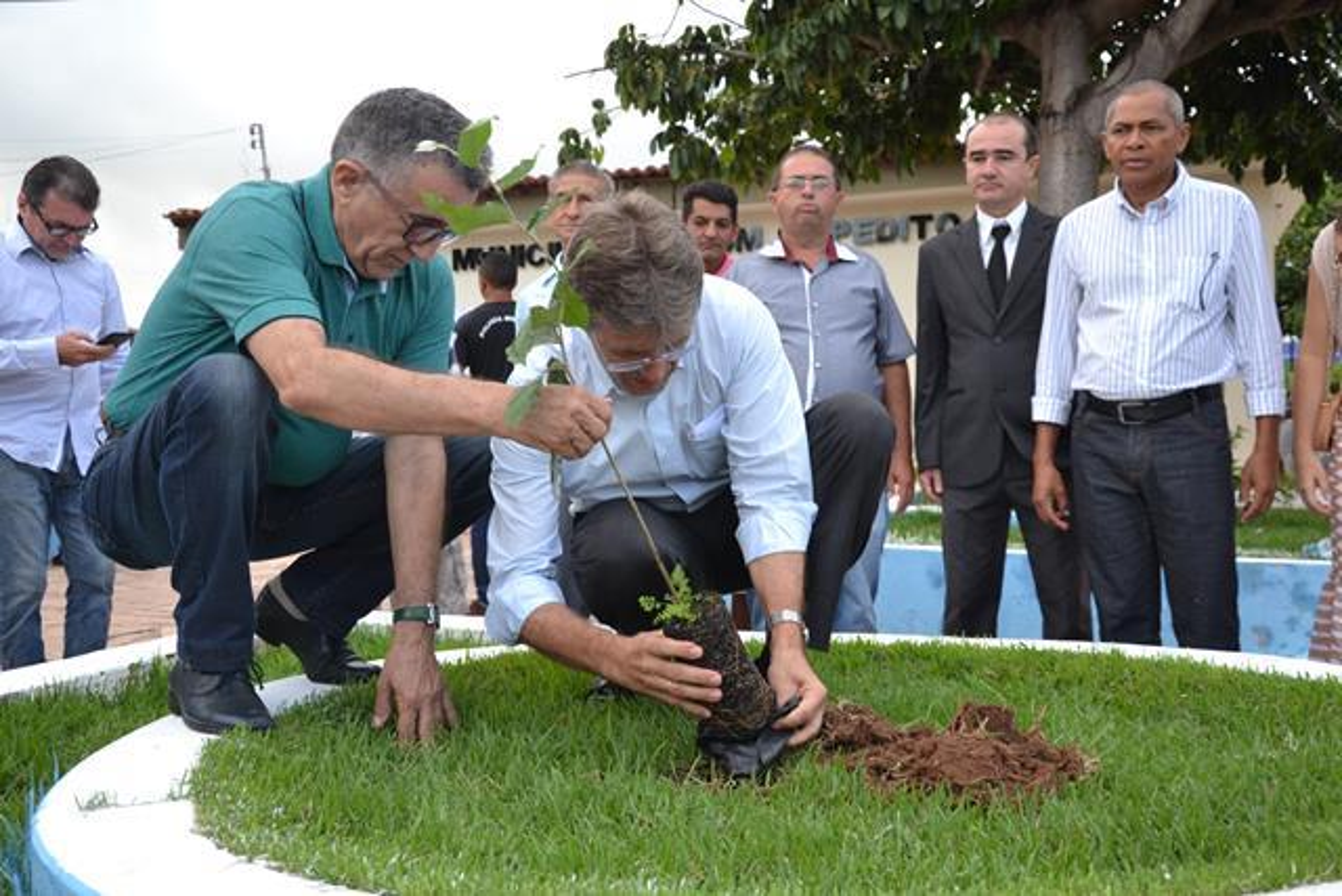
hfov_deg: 51.3
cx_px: 671
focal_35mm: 38
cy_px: 448
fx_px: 1398
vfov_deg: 35.5
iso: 400
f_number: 4.5
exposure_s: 1/80
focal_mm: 25
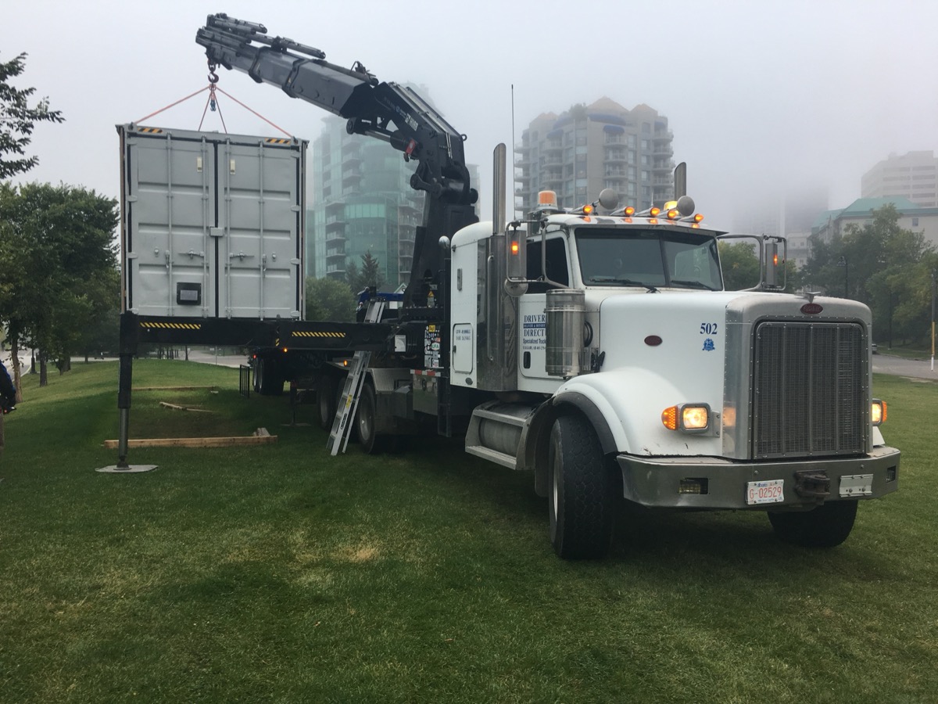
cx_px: 469
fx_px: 786
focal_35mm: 29
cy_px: 352
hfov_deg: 61.7
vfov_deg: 48.2
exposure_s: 1/60
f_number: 2.2
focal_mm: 4.15
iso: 25
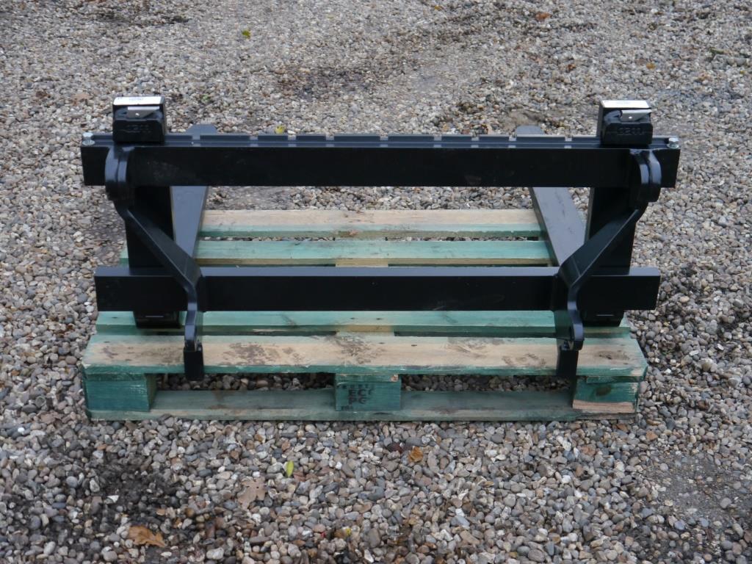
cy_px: 282
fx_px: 1217
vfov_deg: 26.1
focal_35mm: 56
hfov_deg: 34.3
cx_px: 376
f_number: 4.8
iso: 640
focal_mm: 28
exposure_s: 1/60
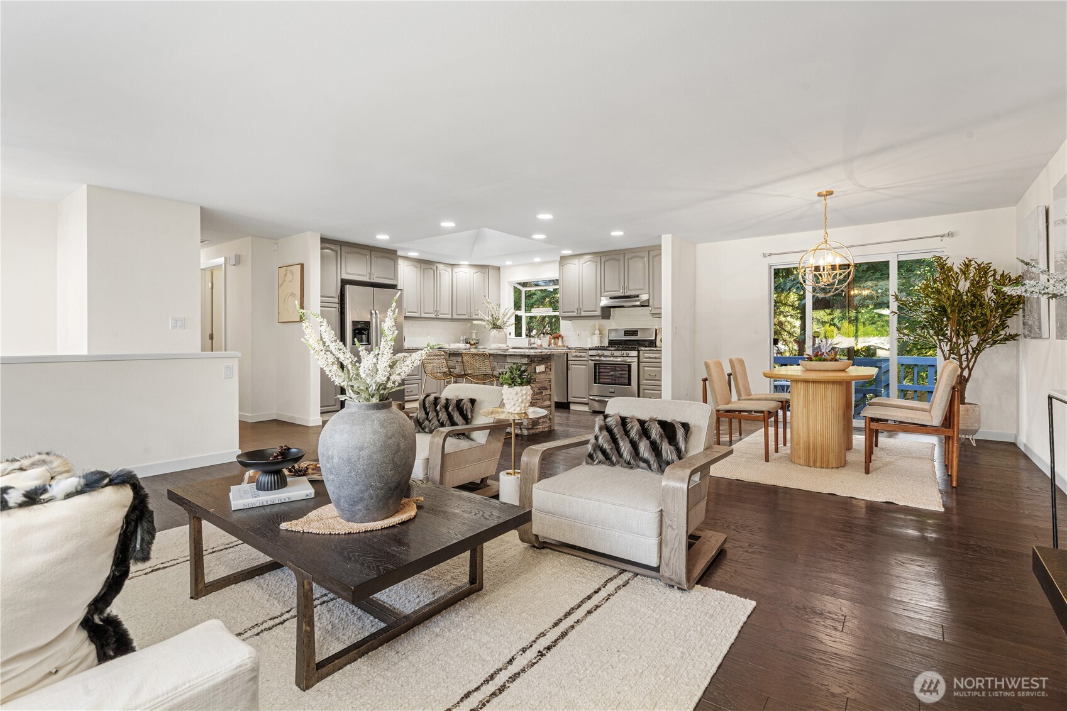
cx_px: 534
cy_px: 356
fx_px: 474
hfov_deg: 96.7
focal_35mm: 16
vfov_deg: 73.7
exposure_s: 1/1.67
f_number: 11
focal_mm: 16
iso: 100
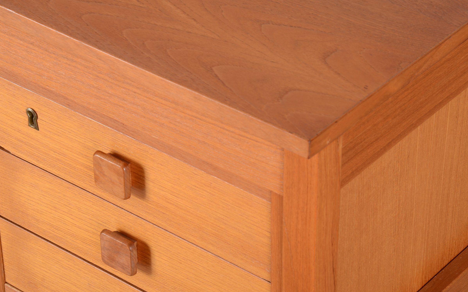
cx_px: 235
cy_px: 156
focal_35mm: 125
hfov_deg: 16.7
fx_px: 1594
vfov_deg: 10.5
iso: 125
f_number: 13
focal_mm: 80
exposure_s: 1/125
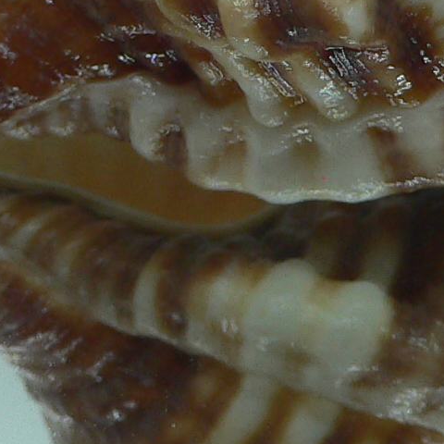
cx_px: 219
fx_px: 1886
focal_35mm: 130
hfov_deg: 13.4
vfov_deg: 13.3
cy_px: 41
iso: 80
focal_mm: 4.6
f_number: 2.8
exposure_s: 1/60
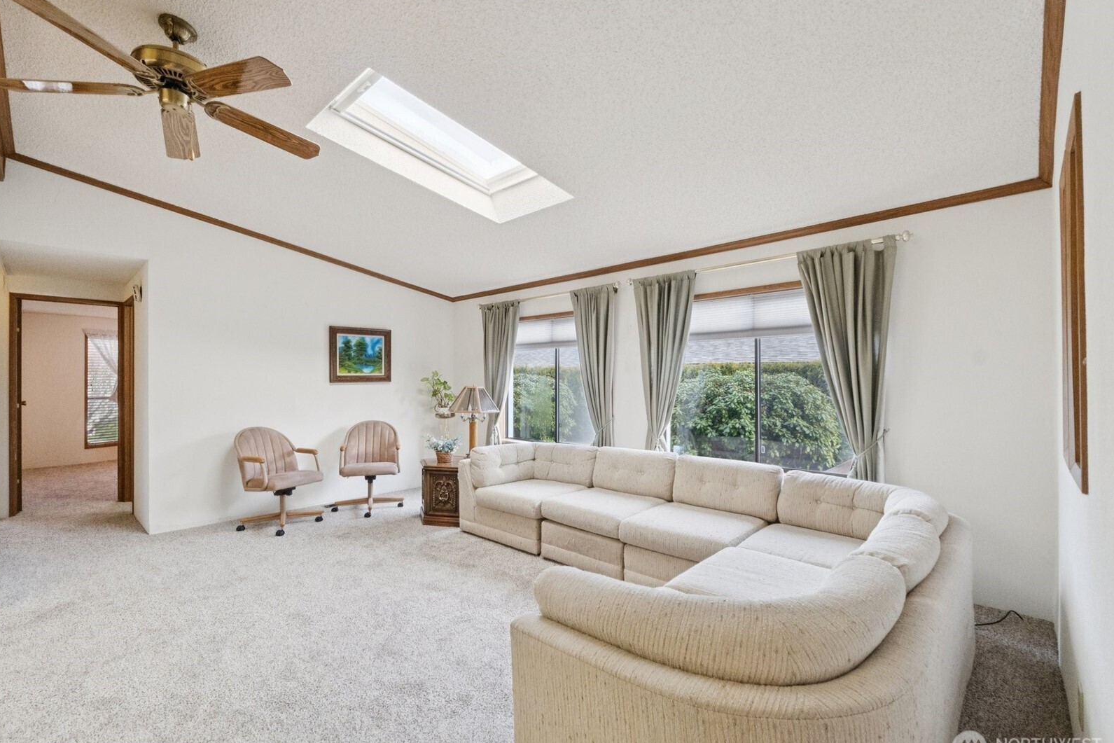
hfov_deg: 96.6
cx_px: 528
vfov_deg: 73.7
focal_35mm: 16
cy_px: 379
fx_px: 495
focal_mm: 10
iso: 800
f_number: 9
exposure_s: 1/30
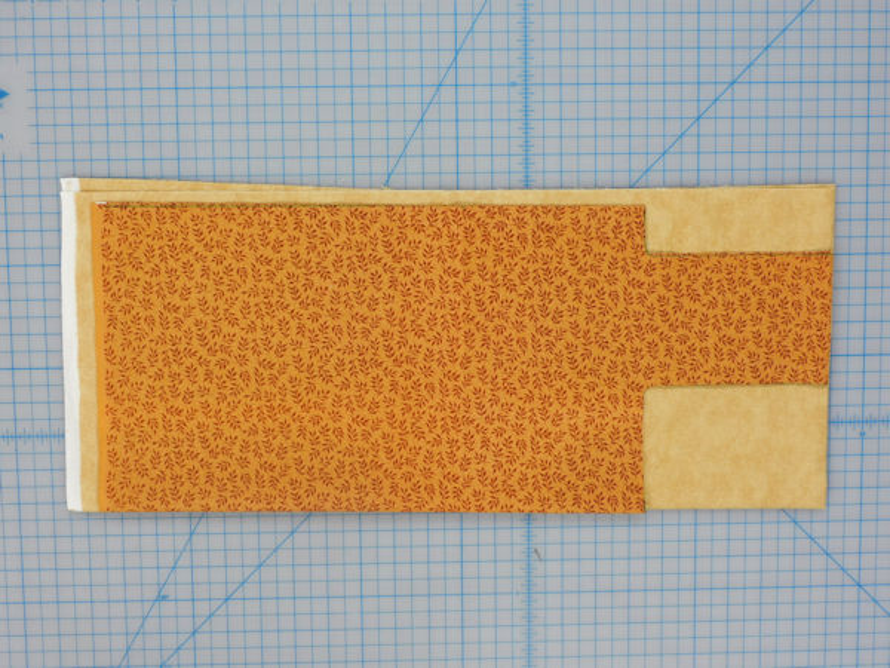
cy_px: 334
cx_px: 445
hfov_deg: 34.9
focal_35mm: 55
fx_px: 1414
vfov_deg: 26.6
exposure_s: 1/30
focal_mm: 9.9
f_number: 4
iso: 125
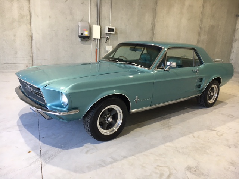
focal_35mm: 29
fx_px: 200
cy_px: 90
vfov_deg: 48.2
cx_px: 120
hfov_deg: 61.7
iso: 32
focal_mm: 4.15
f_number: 2.2
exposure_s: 1/33
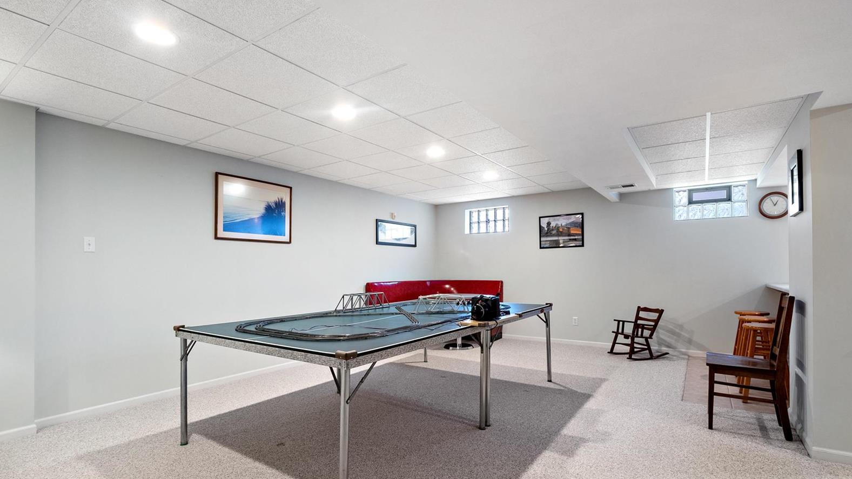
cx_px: 424
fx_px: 384
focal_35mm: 17
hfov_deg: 95.9
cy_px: 271
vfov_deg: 63.7
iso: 400
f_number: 6.3
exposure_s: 1/6
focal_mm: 8
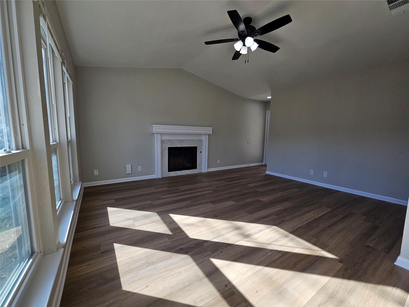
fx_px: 154
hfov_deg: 106.2
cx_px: 204
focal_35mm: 13
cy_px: 154
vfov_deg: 89.9
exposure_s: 1/276
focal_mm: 2.2
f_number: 2.2
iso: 50
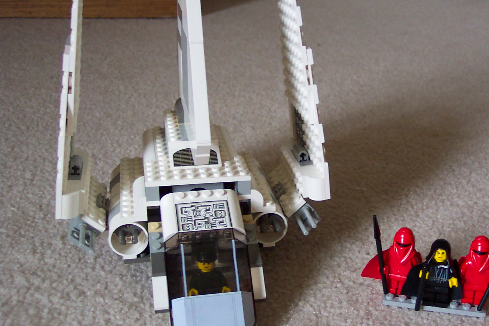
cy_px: 154
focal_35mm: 51
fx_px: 693
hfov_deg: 38.4
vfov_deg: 26.5
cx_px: 328
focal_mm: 8
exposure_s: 1/20
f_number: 2.8
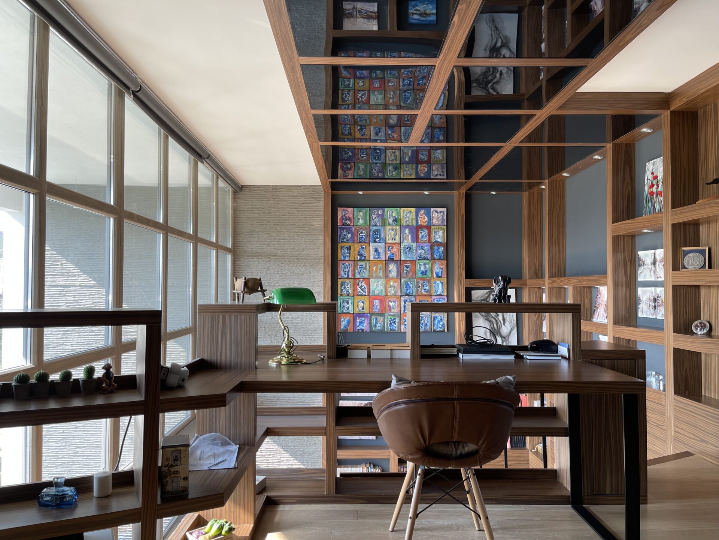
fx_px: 540
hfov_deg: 67.3
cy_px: 270
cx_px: 360
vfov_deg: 53.1
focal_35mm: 26
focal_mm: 5.1
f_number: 1.6
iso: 32
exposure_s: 1/121
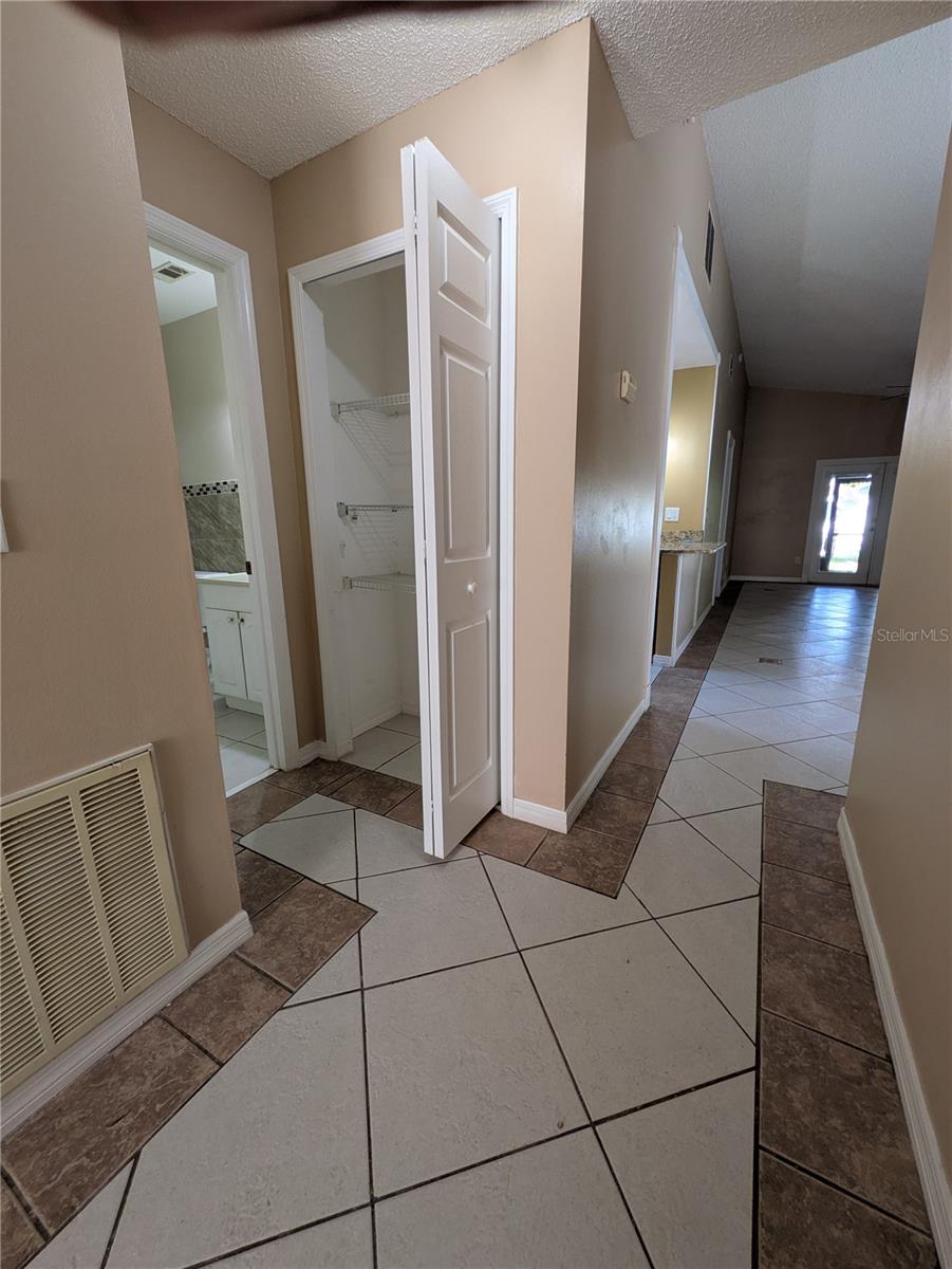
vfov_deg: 102.0
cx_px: 476
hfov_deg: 85.7
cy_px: 634
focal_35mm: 14
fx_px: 513
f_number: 2.2
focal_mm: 1.83
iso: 50
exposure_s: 1/40
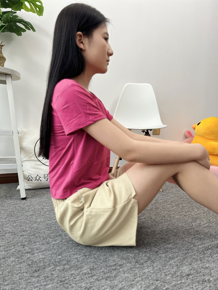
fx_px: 218
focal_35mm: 26
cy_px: 145
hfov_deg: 53.1
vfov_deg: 67.3
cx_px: 109
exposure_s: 1/121
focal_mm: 5.7
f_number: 1.5
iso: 64
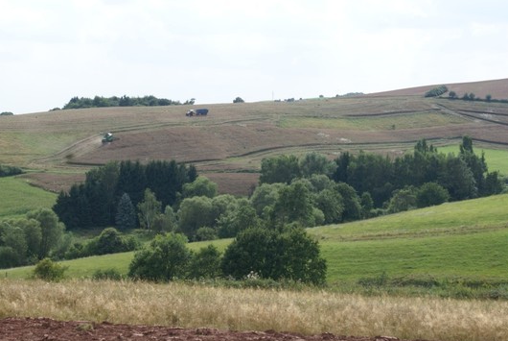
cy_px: 142
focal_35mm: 100
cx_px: 261
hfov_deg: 20.5
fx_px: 1407
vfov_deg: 13.8
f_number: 13
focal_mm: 55
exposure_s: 1/160
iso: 100
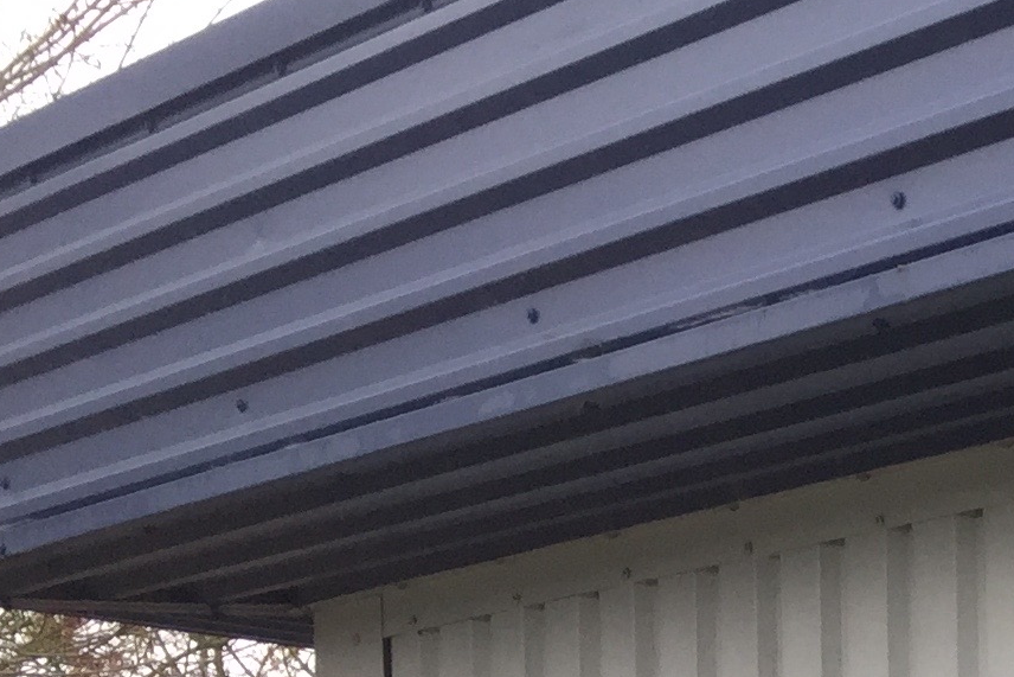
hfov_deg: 15.5
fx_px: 3239
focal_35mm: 115
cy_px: 1362
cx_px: 1784
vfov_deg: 10.9
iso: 32
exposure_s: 1/100
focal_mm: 4.15
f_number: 2.2
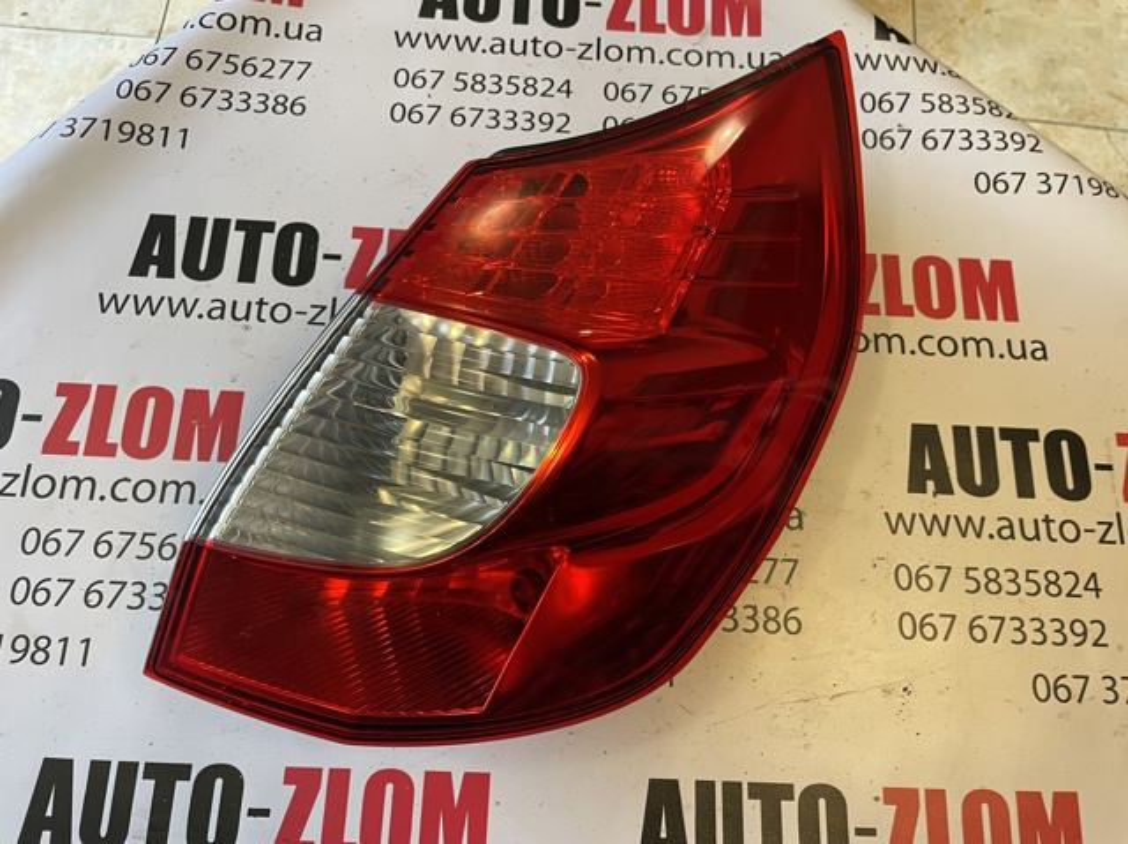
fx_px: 847
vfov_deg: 53.0
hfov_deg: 67.3
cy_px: 422
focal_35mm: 26
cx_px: 564
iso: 160
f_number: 1.6
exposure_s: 1/50
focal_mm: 4.2
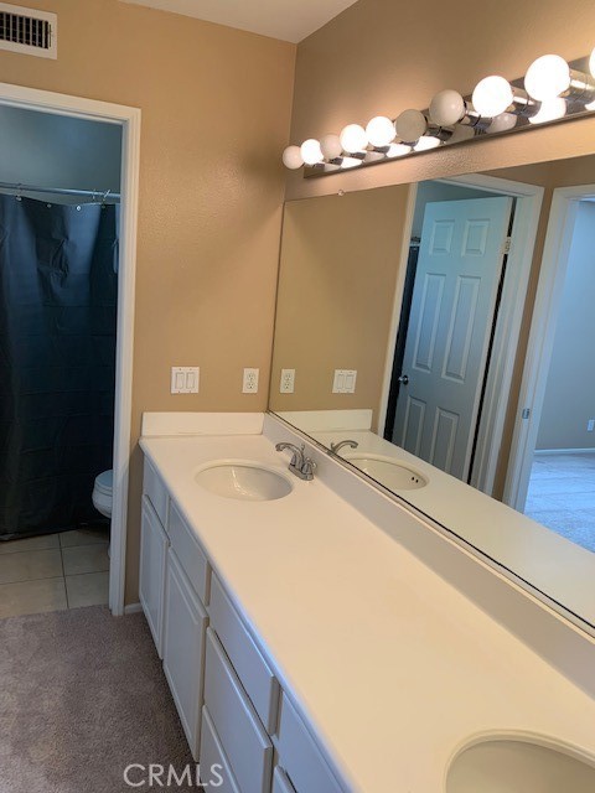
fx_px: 596
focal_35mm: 26
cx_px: 298
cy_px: 396
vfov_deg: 67.3
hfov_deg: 53.1
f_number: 1.8
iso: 80
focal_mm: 4.25
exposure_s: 1/60
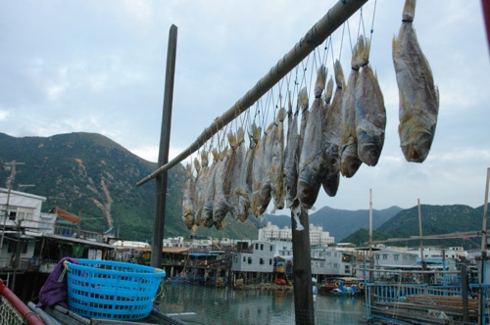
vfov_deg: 39.9
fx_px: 449
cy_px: 162
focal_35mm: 33
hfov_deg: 57.3
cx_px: 245
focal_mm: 22
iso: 800
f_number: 6.3
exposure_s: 1/100
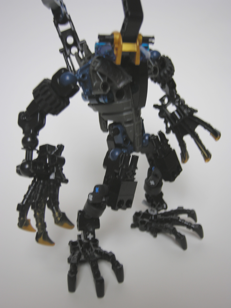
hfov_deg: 41.8
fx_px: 303
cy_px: 154
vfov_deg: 54.0
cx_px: 116
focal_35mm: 34
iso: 50
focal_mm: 8.7
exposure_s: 1/6.5
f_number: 3
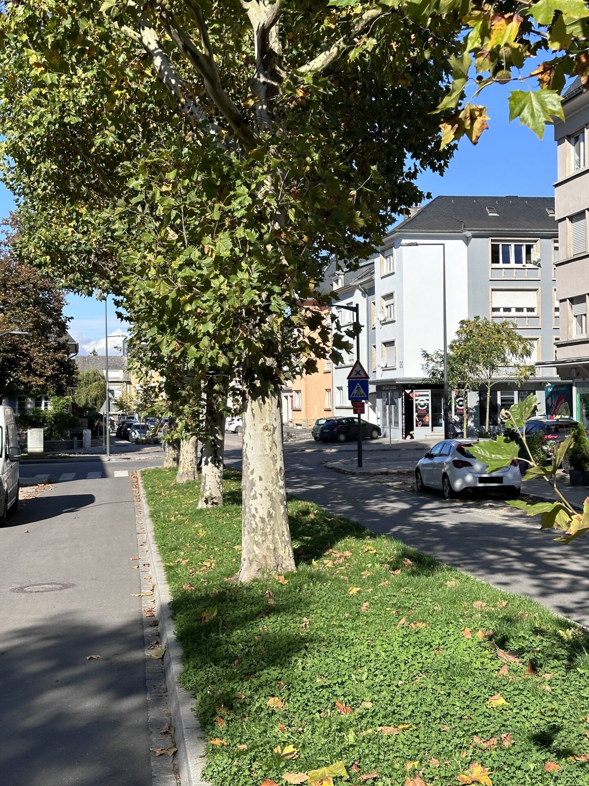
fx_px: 1089
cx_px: 294
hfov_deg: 30.3
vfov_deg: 39.7
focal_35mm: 48
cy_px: 393
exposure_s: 1/3155
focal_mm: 6.86
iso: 64
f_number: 1.78
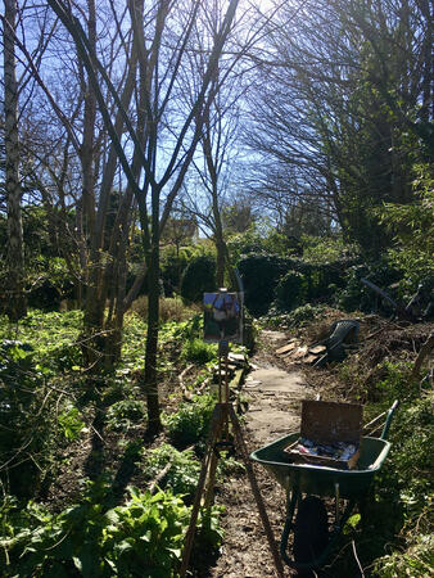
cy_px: 289
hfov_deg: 48.3
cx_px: 217
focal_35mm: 29
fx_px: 484
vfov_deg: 61.6
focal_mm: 4.15
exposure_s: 1/927
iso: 25
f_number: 2.2
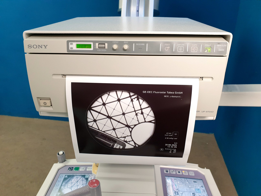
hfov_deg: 67.3
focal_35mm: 26
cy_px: 98
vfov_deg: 53.1
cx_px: 130
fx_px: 196
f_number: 2.4
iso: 250
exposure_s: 1/50
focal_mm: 4.3
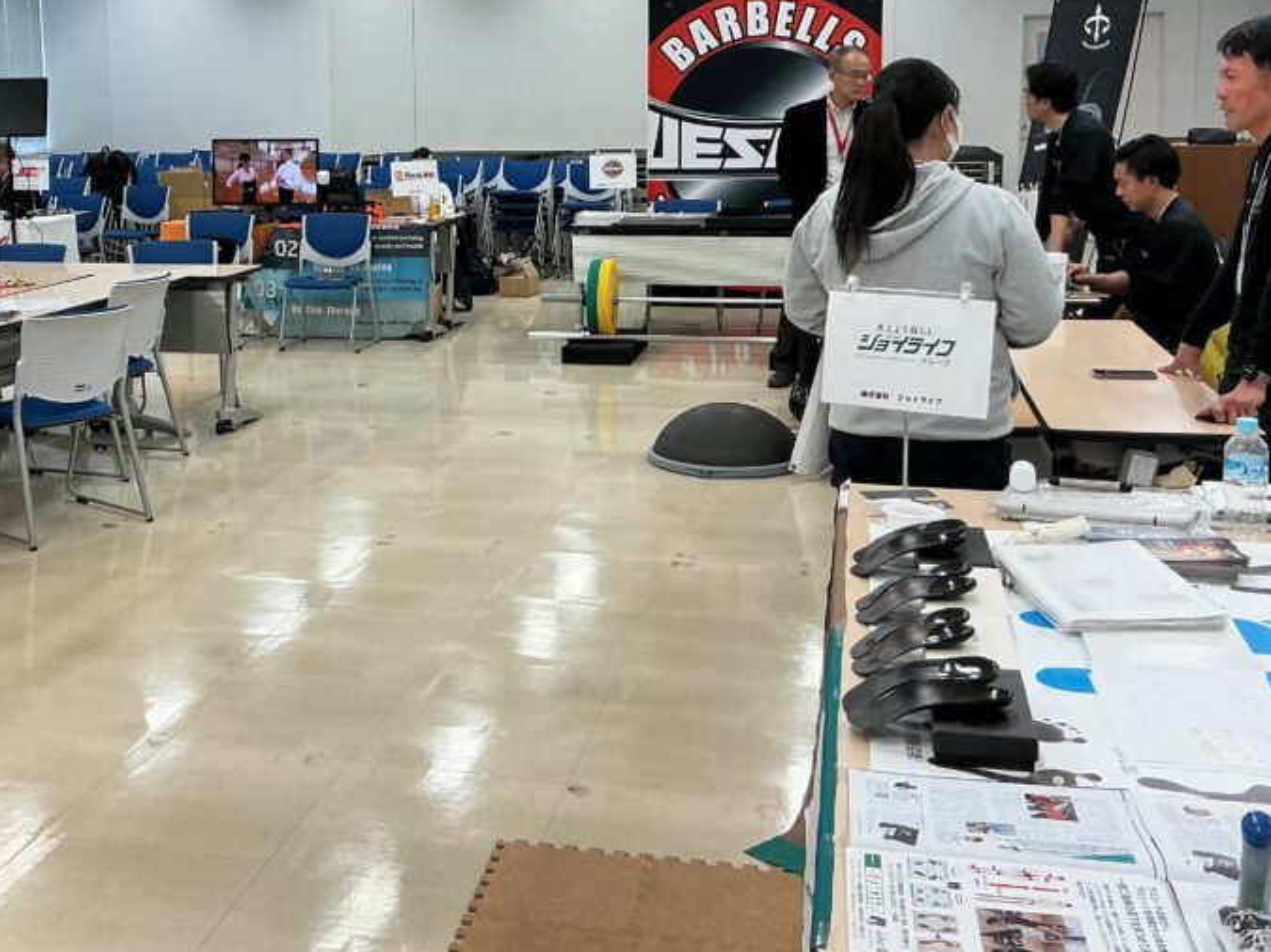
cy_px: 309
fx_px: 1615
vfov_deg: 32.6
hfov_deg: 42.3
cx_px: 414
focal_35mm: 44
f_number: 1.8
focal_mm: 3
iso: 50
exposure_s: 1/120
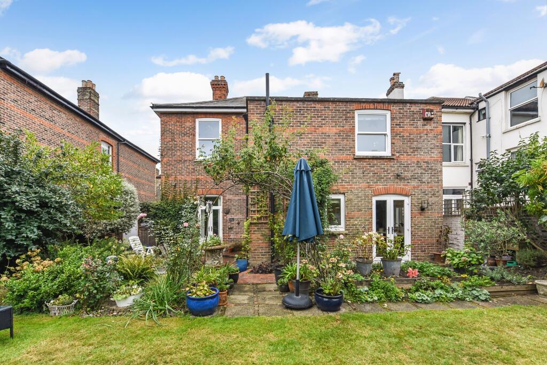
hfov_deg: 104.2
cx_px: 274
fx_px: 213
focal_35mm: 14
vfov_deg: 81.3
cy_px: 182
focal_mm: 14
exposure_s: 1/250
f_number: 8
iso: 400
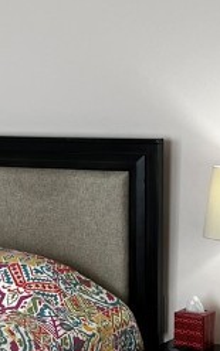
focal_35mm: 114
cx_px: -125
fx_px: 1094
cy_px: 202
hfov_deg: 11.0
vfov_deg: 18.3
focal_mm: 5.7
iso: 64
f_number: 1.5
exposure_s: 1/121
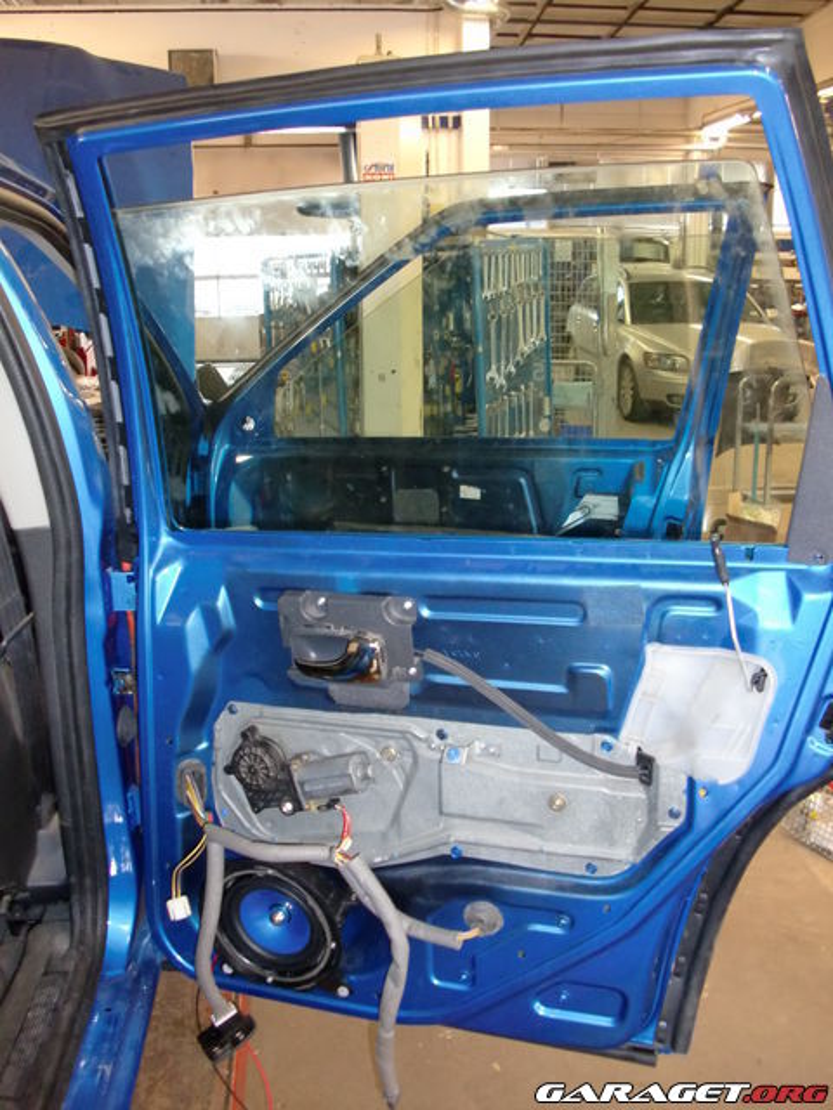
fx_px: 1155
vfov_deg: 51.4
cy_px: 555
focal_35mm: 36
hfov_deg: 39.7
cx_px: 416
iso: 400
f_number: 2.8
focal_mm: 6.3
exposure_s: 1/60
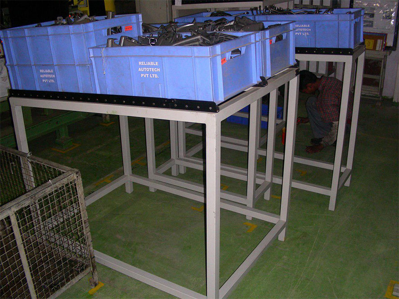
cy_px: 150
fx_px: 334
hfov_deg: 61.7
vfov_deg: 48.2
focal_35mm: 29
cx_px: 200
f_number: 2.2
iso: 32
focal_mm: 4.15
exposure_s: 1/126
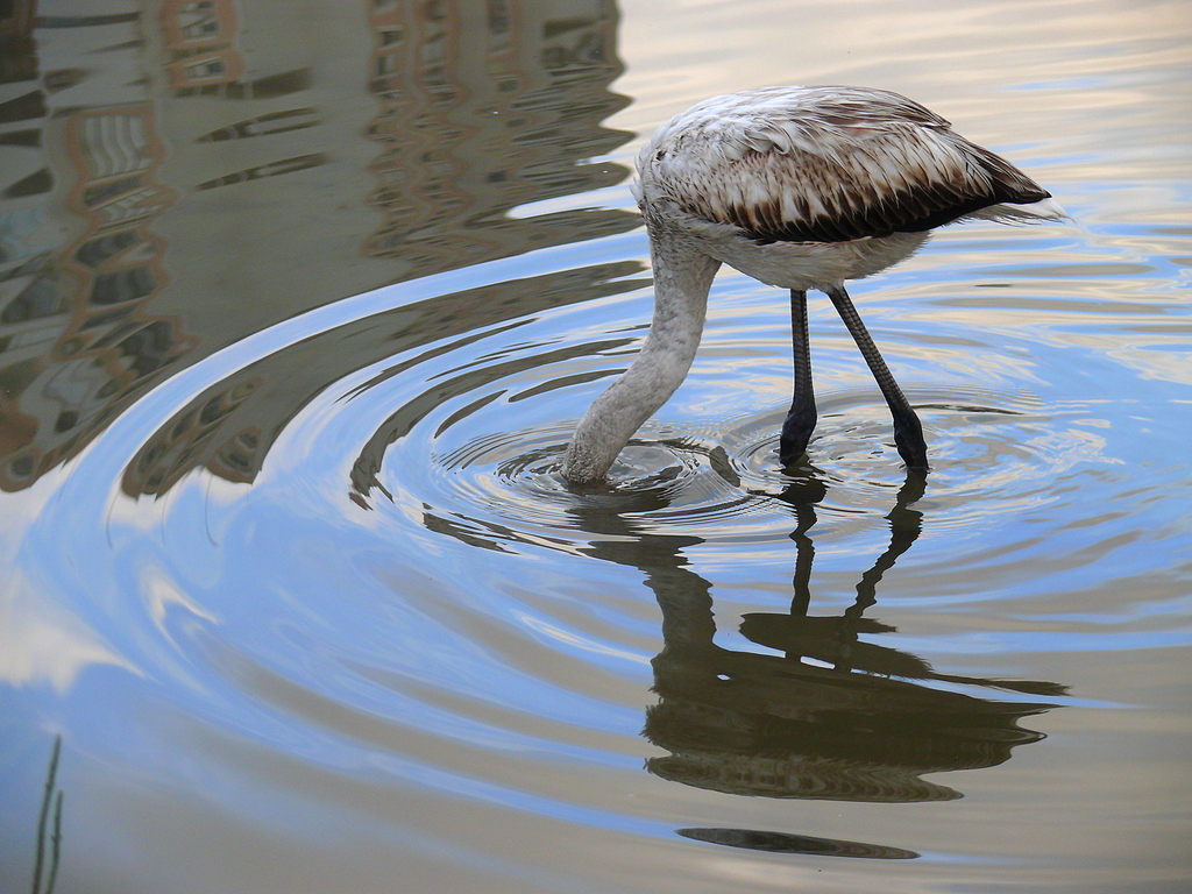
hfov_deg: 12.6
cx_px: 596
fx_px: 5406
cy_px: 447
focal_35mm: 157
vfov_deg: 9.5
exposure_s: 1/250
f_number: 3.6
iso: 100
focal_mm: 33.3
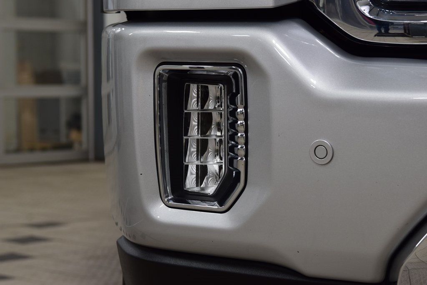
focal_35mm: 105
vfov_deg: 13.0
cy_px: 142
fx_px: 1246
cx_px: 214
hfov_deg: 19.5
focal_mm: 70
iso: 500
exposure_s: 1/30
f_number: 7.1
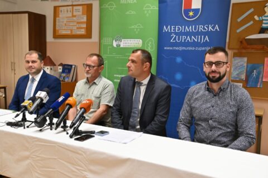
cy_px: 89
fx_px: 267
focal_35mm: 36
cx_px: 134
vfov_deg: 36.7
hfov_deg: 53.2
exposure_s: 1/160
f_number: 5
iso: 1000
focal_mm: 24
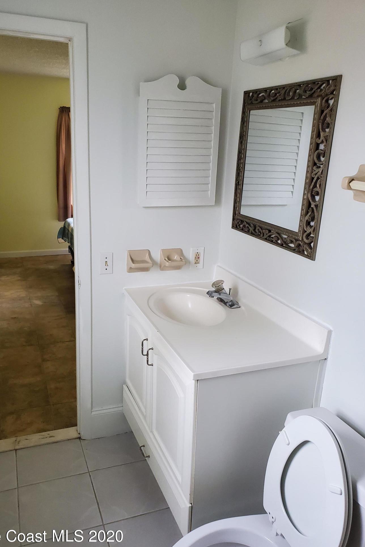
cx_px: 167
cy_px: 278
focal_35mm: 28
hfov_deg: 46.4
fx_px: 426
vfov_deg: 65.5
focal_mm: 4.3
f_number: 2.4
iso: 320
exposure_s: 1/120
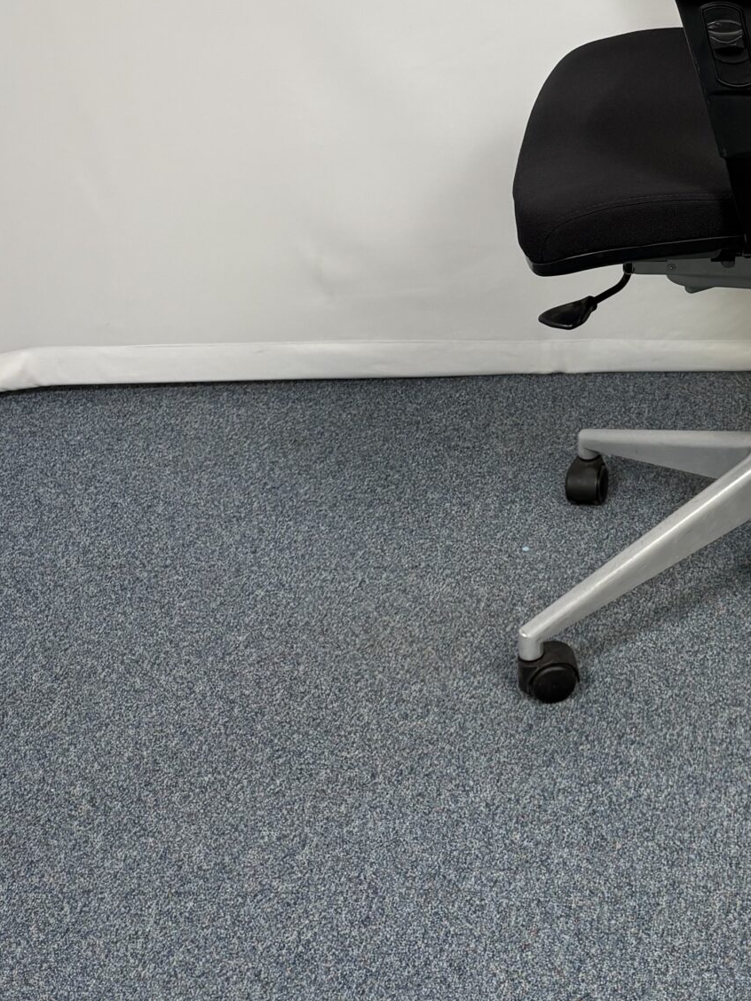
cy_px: 101
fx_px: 1707
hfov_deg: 23.3
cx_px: 821
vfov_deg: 31.2
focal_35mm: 59
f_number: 1.6
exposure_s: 1/100
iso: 100
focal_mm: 5.96
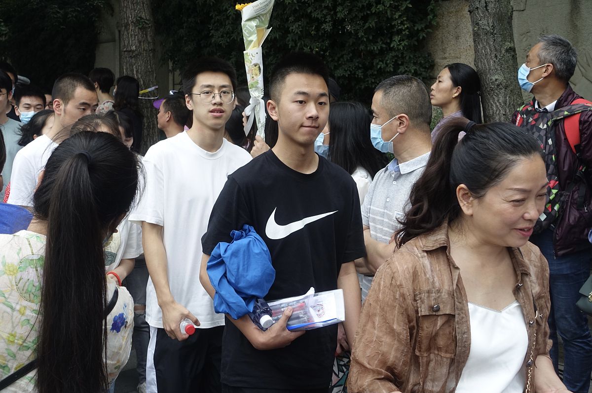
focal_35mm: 39
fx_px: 641
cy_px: 196
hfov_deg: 49.6
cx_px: 296
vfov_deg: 34.1
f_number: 4
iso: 250
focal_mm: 14.3
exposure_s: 1/250
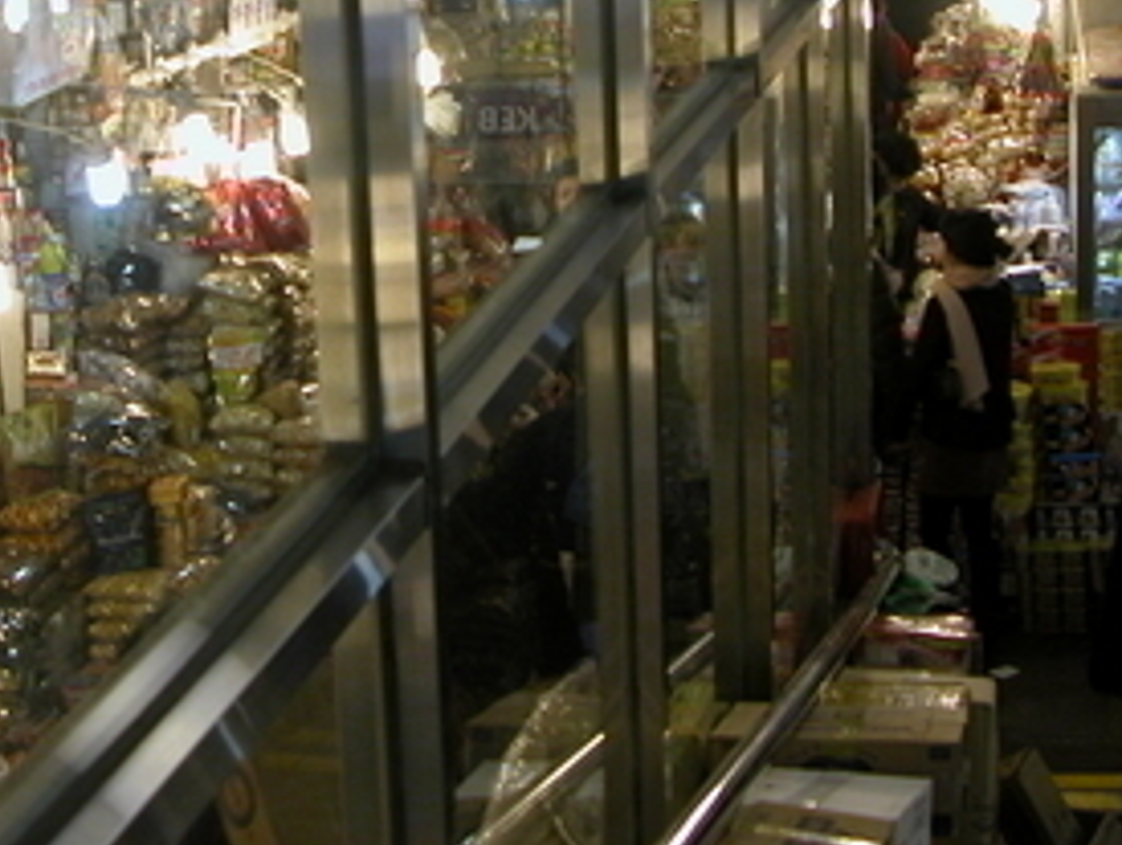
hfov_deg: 24.5
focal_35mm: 79
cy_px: 106
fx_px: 2564
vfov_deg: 18.4
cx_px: 335
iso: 100
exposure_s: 1/34.8
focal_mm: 8.9
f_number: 2.8
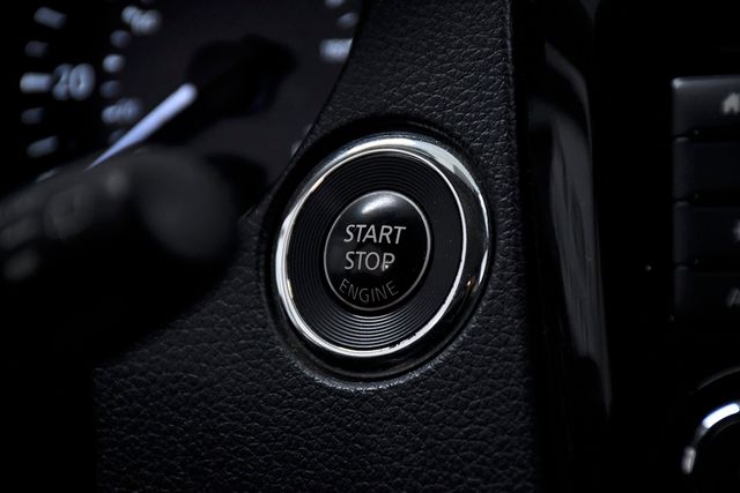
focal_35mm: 174
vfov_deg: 7.9
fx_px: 3577
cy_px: 246
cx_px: 370
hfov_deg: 11.8
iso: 2500
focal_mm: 116
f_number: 6.3
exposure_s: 1/640
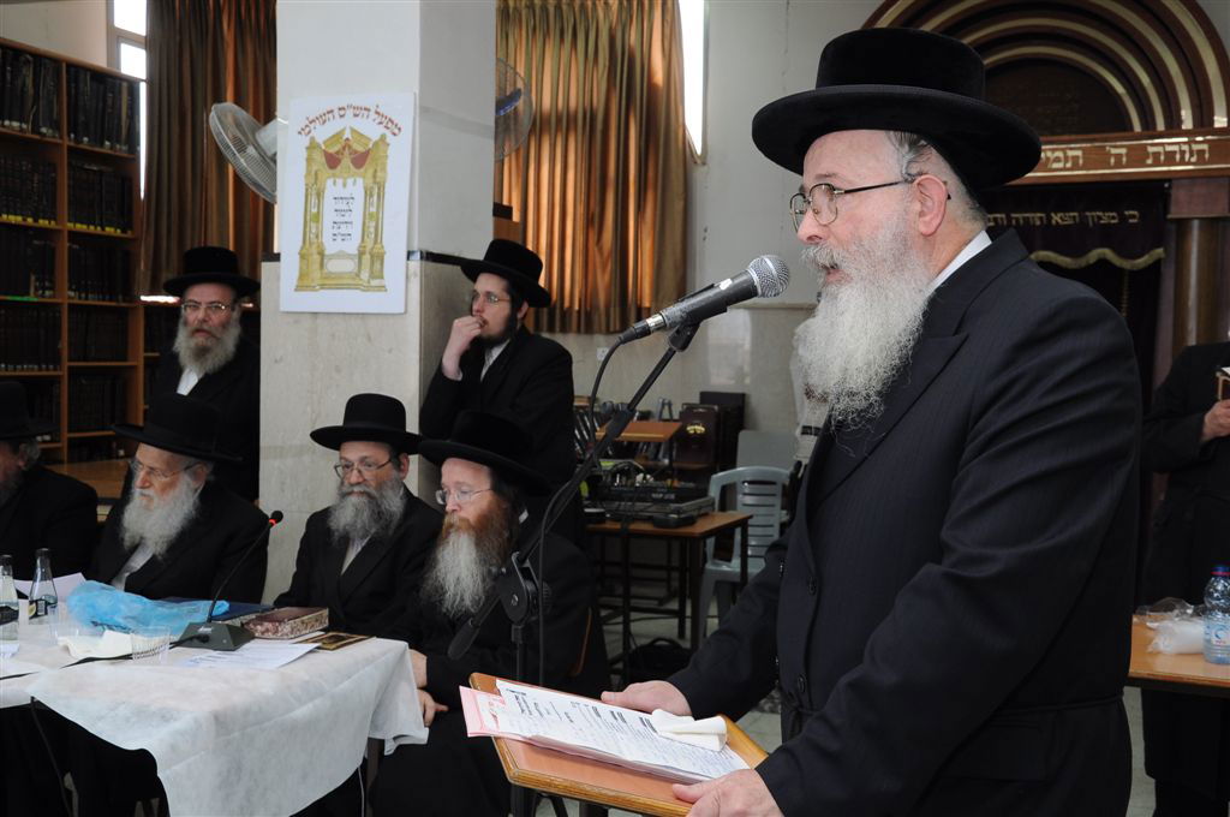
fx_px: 1536
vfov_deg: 29.8
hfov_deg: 43.7
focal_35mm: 45
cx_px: 615
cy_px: 408
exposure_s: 1/60
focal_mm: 30
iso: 640
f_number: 6.3
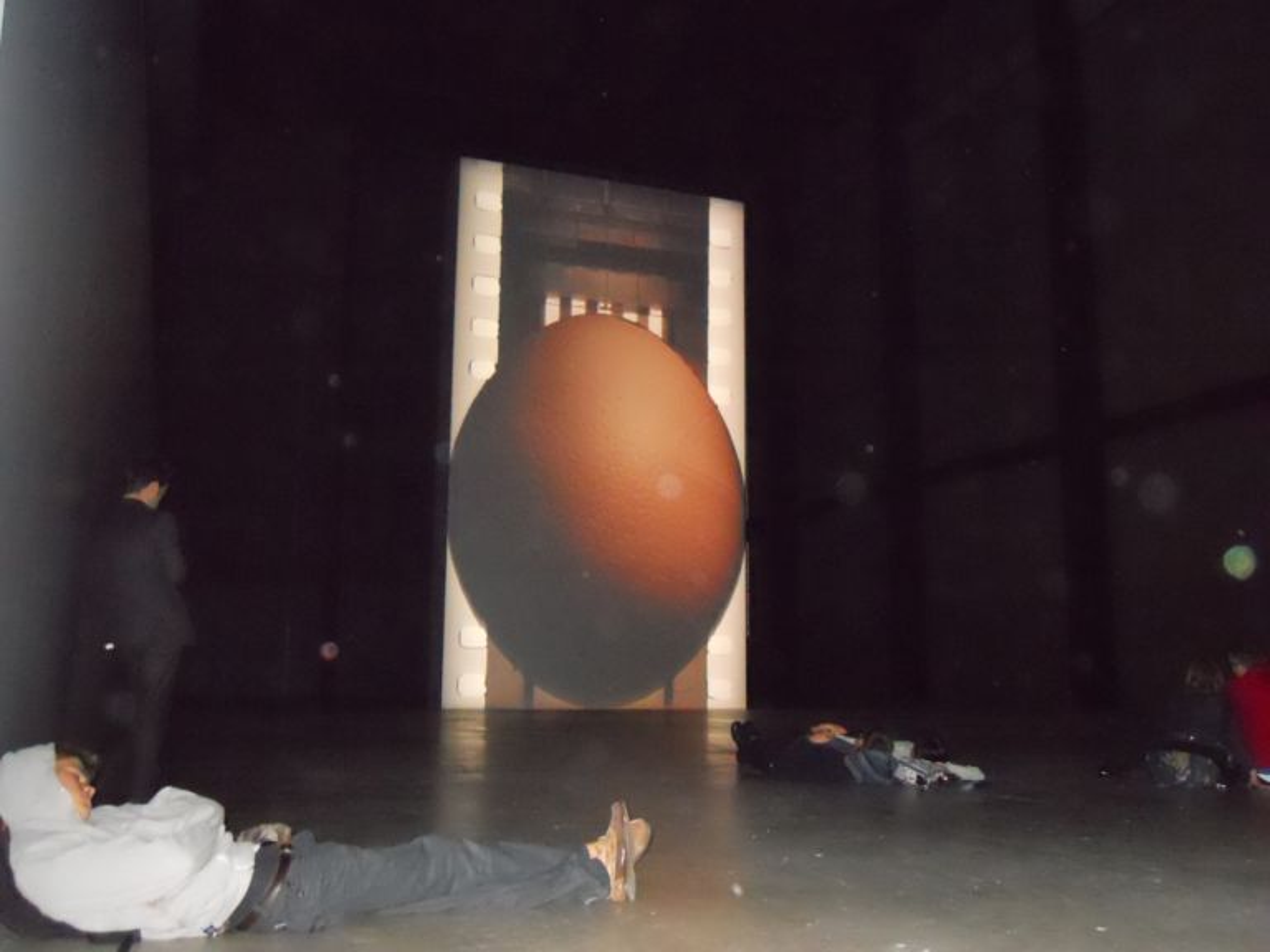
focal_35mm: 32
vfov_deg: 44.2
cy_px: 476
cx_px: 635
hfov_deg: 56.8
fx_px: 1174
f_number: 2.8
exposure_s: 1/25
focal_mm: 5.7
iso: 1600
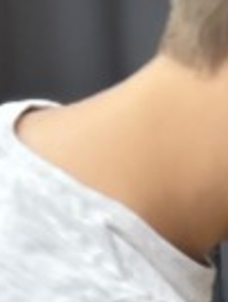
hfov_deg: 6.4
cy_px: 649
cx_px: 856
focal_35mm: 198
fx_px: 1733
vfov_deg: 9.2
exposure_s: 1/50
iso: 160
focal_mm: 5.7
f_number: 1.5
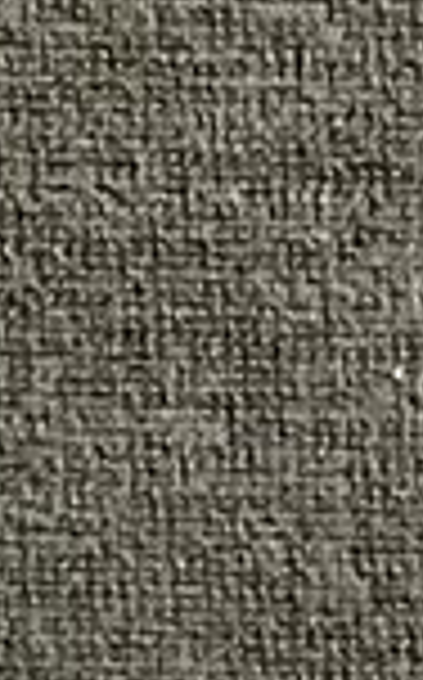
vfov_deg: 6.0
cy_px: 2407
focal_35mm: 309
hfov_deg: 3.6
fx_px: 5716
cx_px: 2689
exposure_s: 1/60
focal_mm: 3
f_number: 1.8
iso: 160
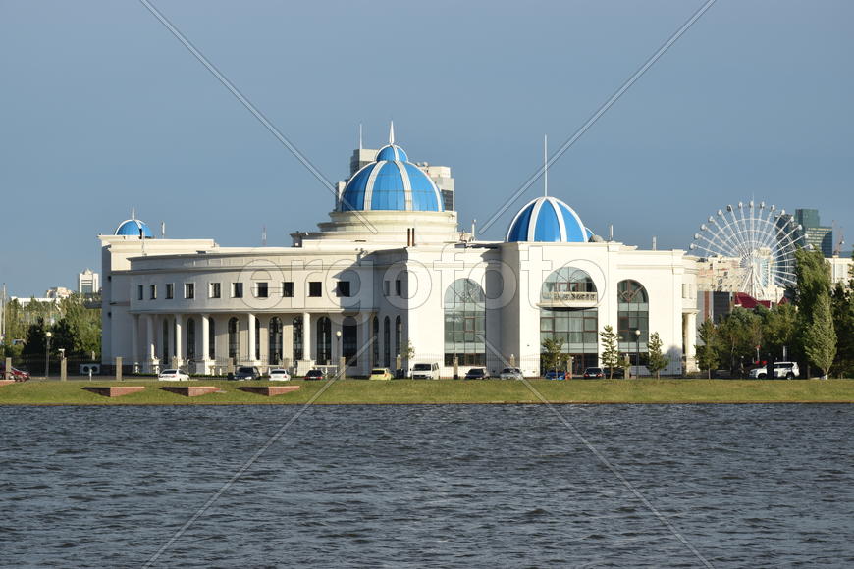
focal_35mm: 112
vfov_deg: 12.2
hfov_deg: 18.2
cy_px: 284
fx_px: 2669
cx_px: 427
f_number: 10
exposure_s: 1/160
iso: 100
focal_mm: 75
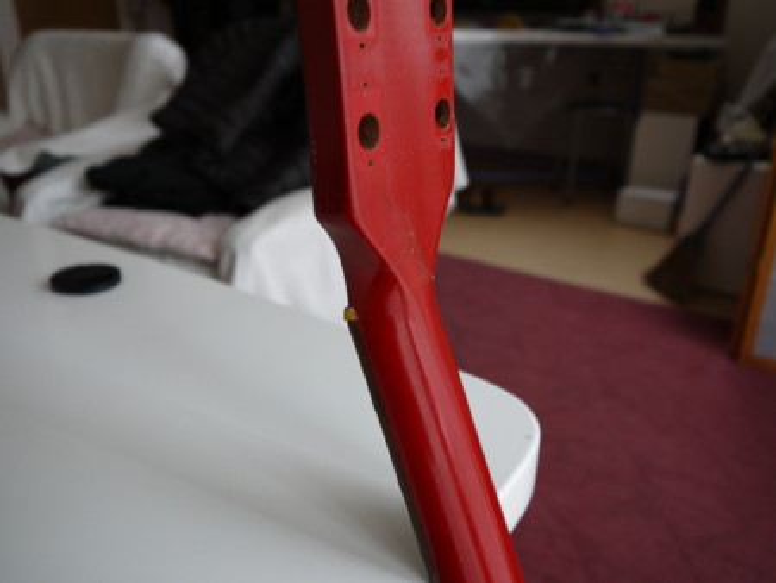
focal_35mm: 30
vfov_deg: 46.8
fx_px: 673
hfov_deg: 59.9
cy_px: 292
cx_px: 388
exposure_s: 1/60
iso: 400
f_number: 3.6
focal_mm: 15
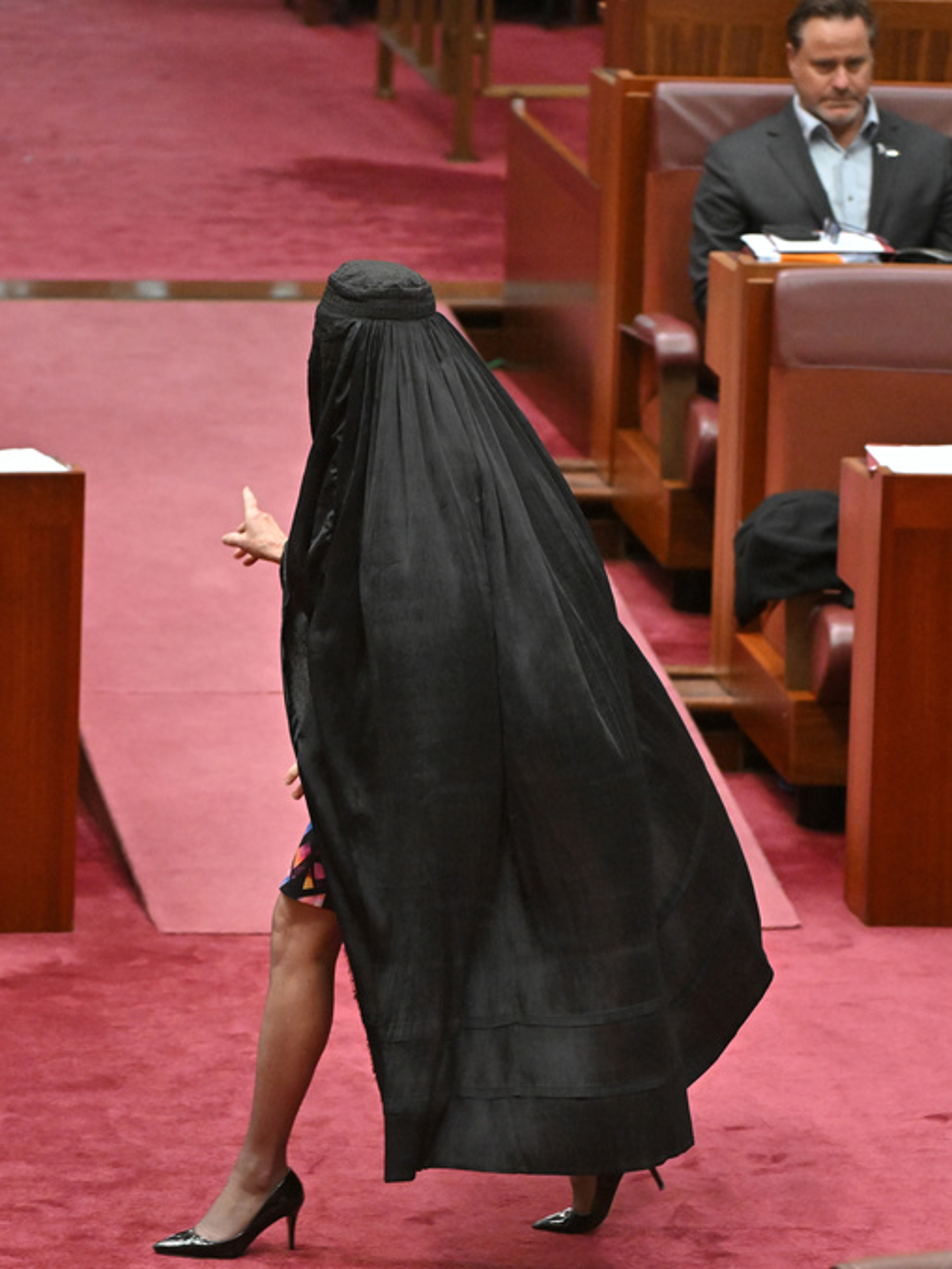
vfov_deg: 6.8
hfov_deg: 5.1
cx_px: 400
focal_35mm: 290
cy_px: 636
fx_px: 10637
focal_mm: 200
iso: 5000
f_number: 4
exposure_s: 1/320
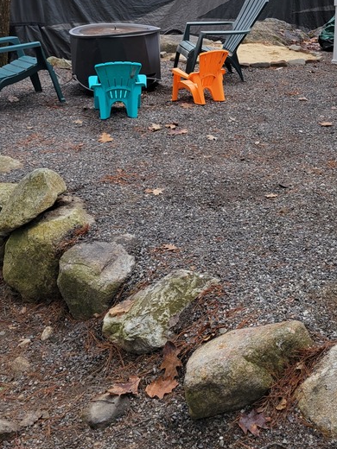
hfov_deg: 29.1
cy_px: 34
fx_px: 649
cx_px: 199
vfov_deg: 35.6
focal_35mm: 50
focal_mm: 5.4
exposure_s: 1/866
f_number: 1.8
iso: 40
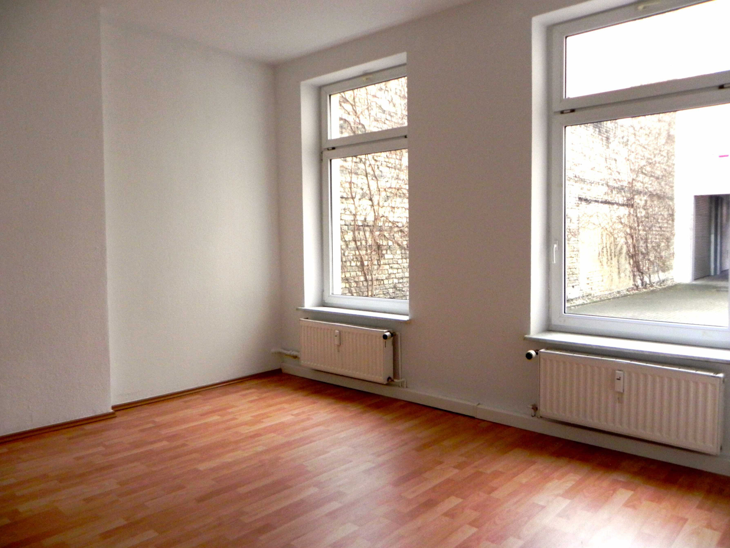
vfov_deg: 53.1
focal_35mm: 26
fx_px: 548
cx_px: 365
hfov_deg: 67.3
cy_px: 274
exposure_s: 1/19.4
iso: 400
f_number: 2.8
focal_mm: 4.6
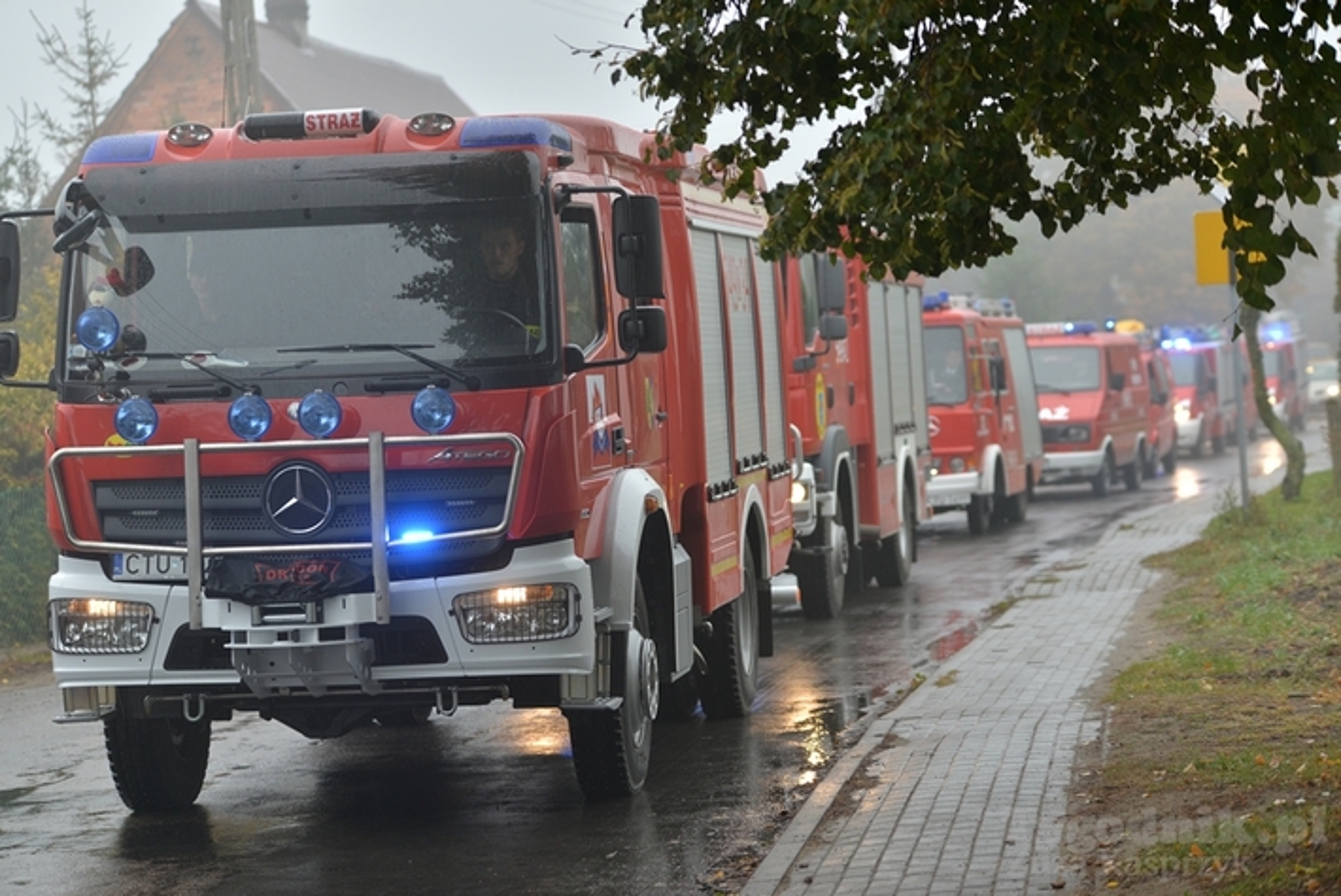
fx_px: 3913
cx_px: 670
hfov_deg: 19.4
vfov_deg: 13.1
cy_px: 448
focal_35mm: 105
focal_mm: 105
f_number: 2.8
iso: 100
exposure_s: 1/200
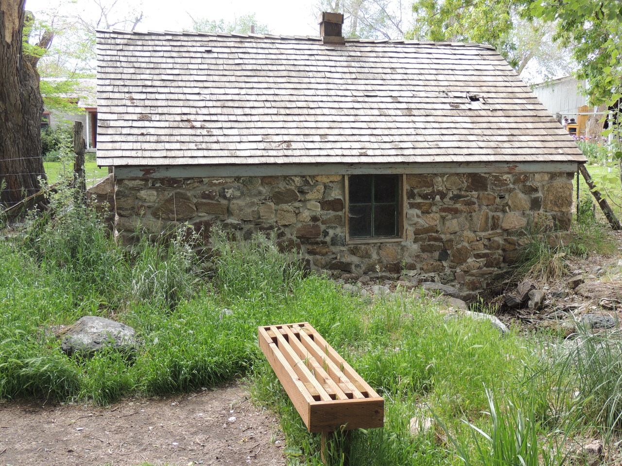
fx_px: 629
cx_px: 311
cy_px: 233
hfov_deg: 52.6
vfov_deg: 40.7
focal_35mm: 35
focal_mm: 6.2
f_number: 3.3
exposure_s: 1/125
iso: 100
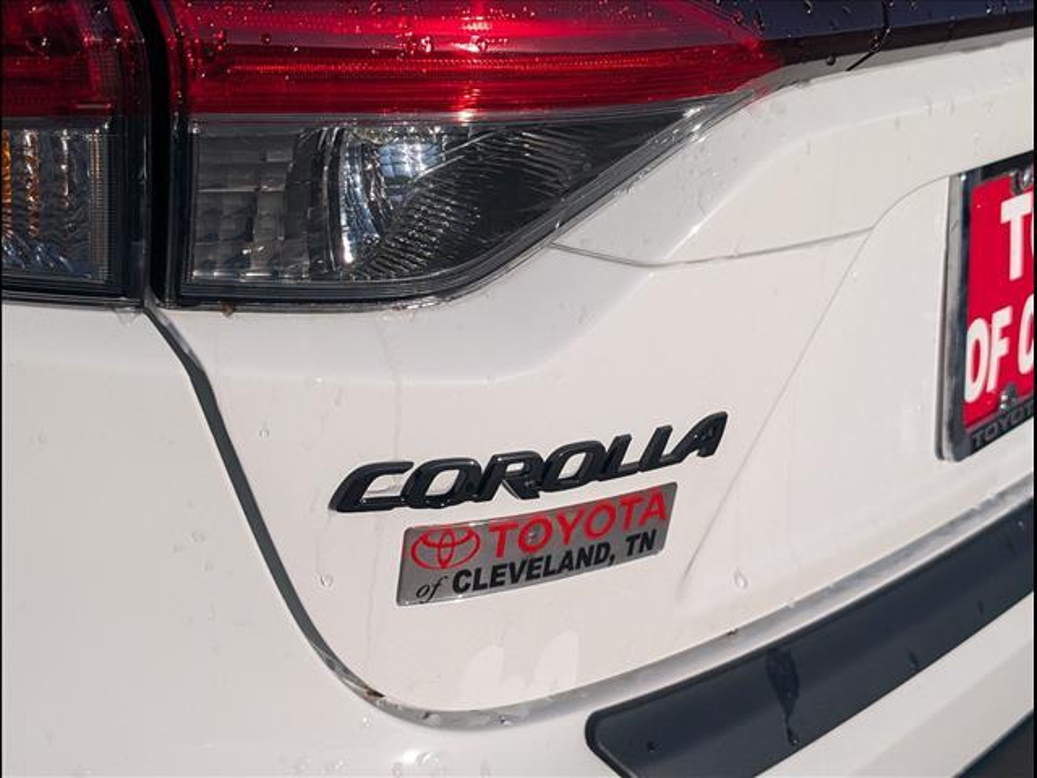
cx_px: 518
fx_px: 1468
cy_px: 389
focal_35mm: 49
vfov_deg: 29.7
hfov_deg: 38.9
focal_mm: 6.9
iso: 27
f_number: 1.68
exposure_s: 1/3333
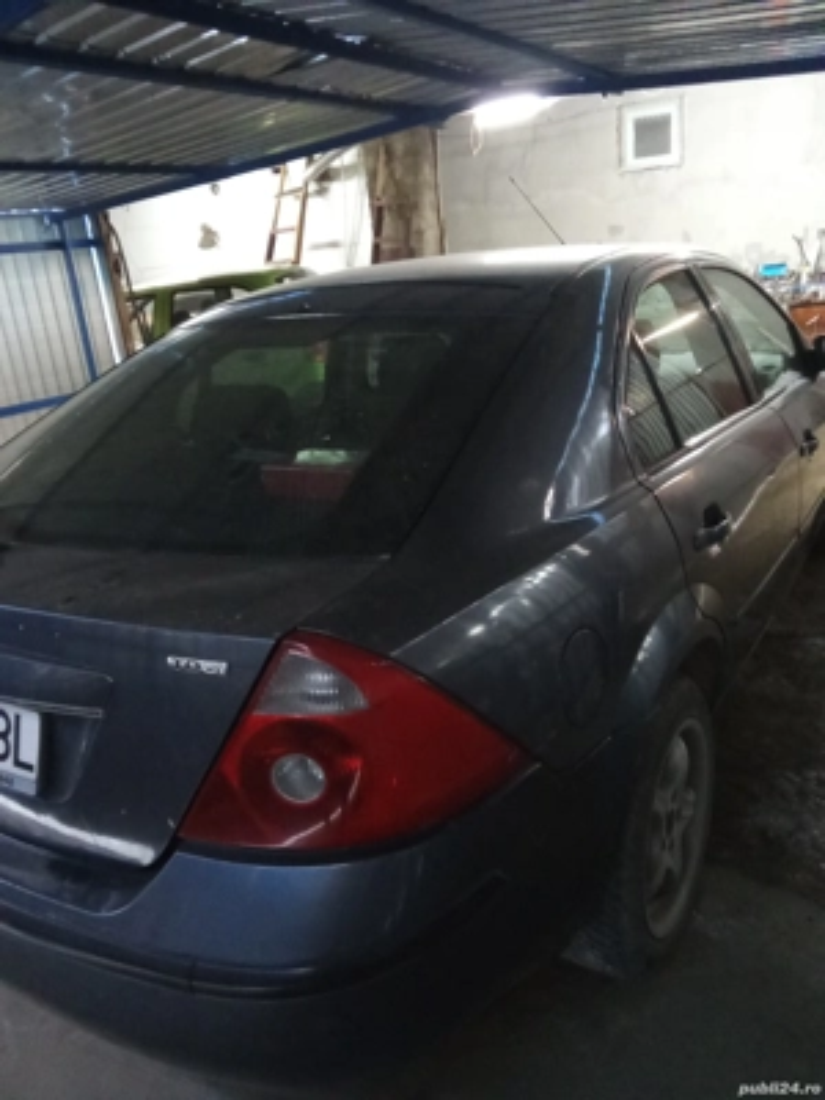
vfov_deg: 63.4
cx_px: 412
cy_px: 550
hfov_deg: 49.7
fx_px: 890
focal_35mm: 28
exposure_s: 1/16.7
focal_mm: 2.78
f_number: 2
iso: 1600
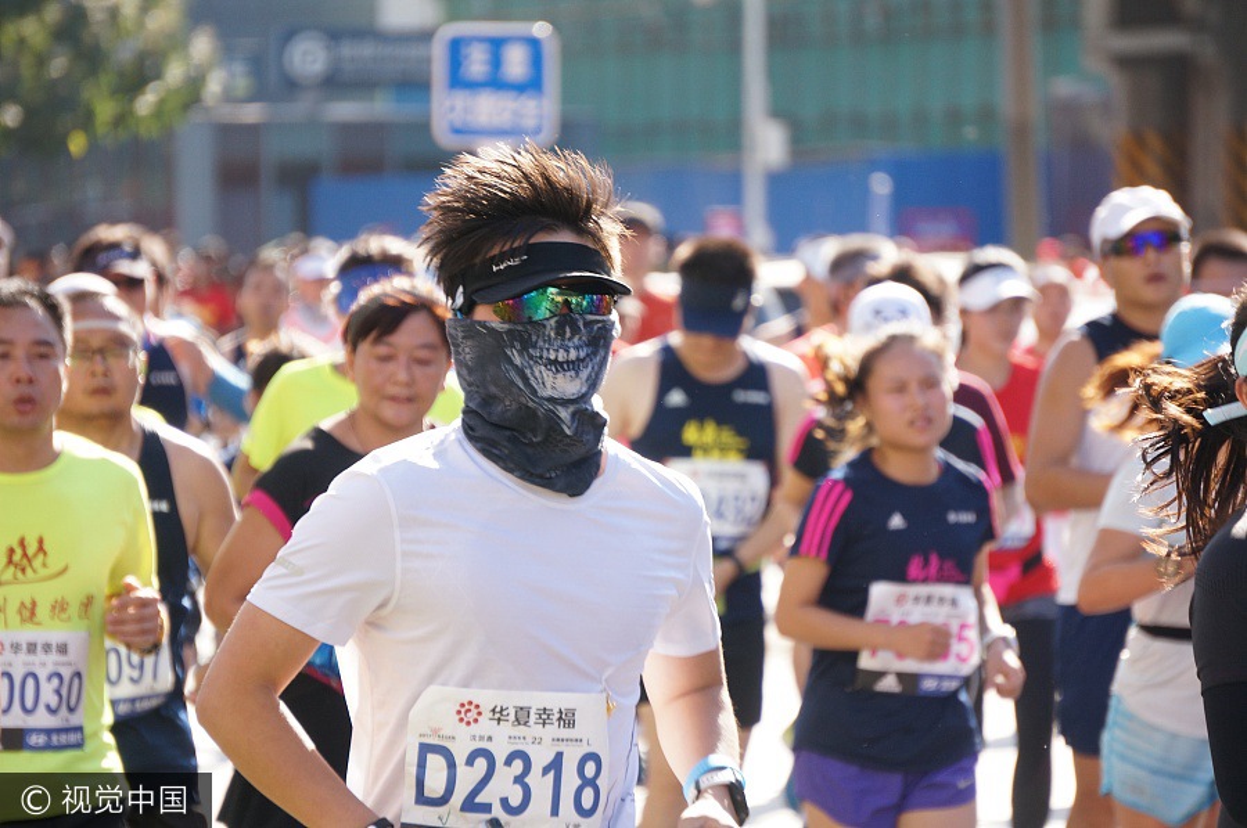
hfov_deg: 6.5
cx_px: 624
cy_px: 414
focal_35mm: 315
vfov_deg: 4.4
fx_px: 10899
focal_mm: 210
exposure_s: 1/320
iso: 400
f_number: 6.3
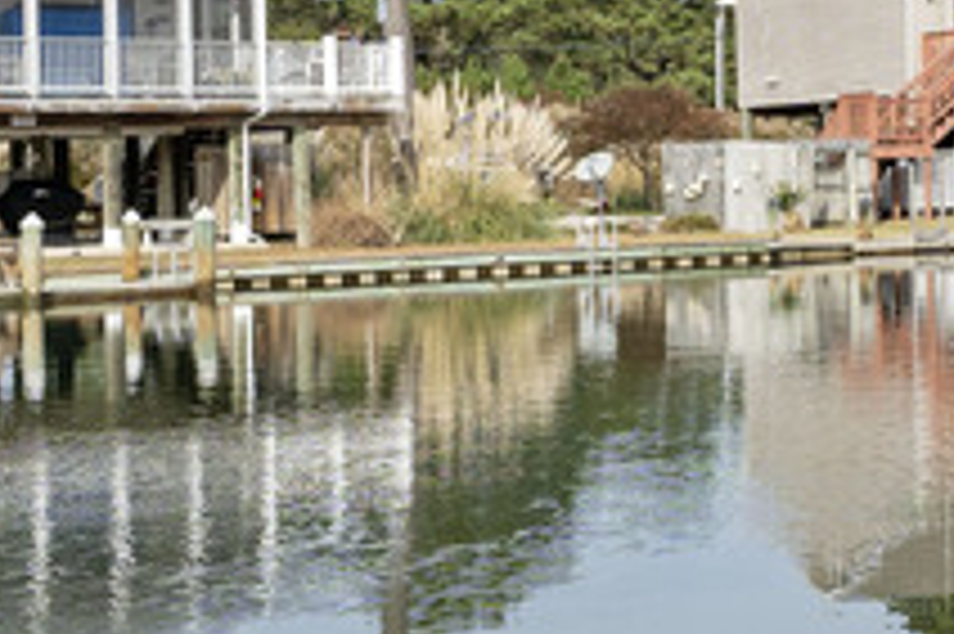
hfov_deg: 21.7
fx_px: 2436
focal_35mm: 92
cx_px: 842
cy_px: 79
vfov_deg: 14.7
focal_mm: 19
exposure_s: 1/800
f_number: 8
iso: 320
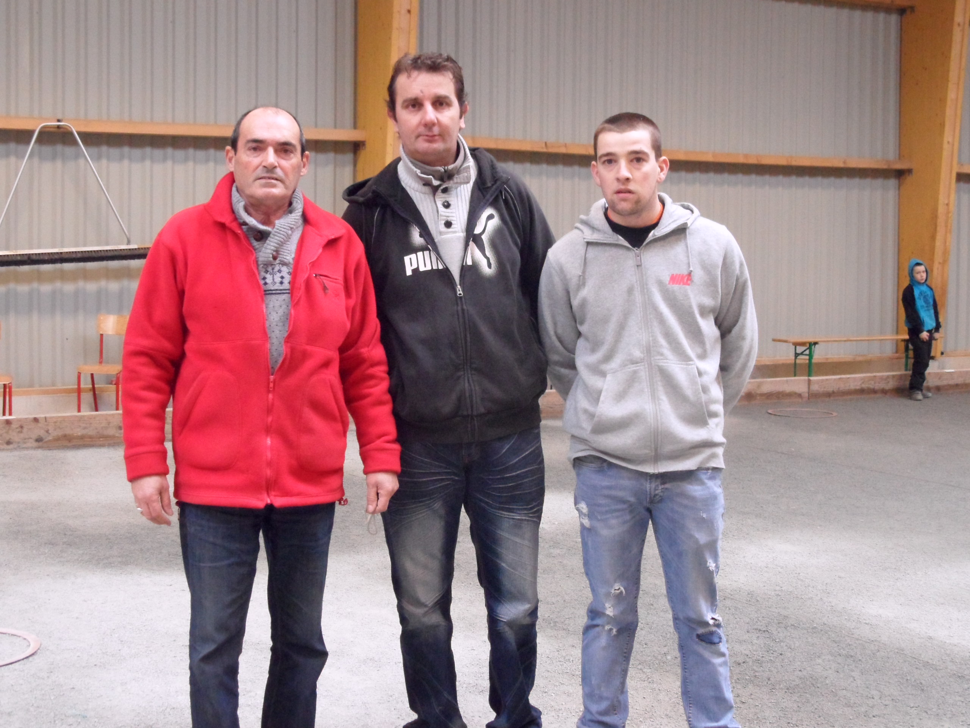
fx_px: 1401
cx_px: 485
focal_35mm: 50
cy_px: 364
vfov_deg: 29.1
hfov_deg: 38.2
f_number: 3.8
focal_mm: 8.2
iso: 640
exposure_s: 1/45
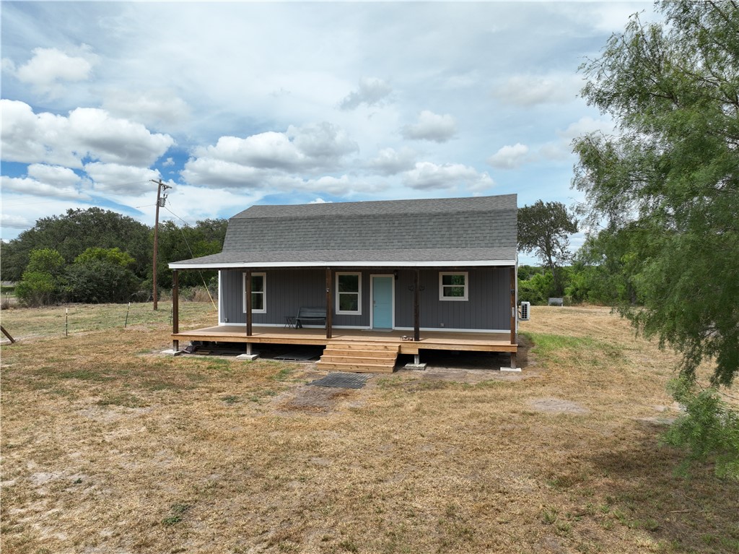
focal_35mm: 24
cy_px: 277
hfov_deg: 71.6
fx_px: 512
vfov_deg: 56.8
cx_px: 370
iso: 100
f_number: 2.8
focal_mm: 12.29
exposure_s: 1/2000
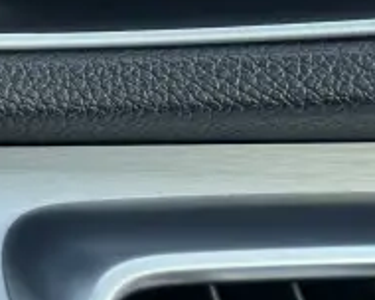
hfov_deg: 7.9
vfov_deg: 7.7
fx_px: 1976
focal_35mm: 178
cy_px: -551
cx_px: -1022
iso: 100
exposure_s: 1/1032
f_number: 1.78
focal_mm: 6.76
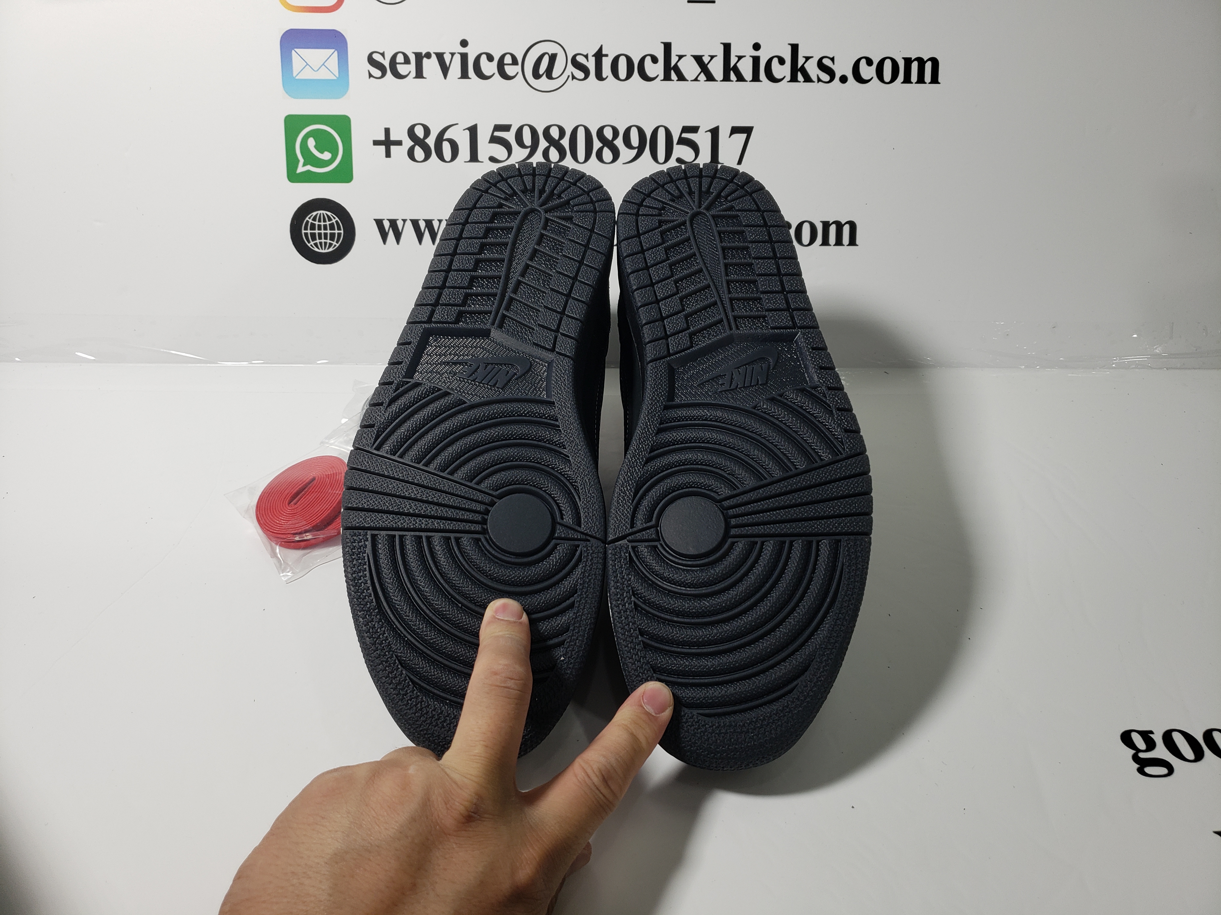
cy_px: 458
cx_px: 610
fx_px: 917
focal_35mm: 26
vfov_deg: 53.1
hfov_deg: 67.3
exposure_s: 1/388
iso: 50
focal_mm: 4.3
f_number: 1.5
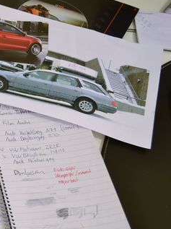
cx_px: -48
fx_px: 462
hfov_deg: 19.4
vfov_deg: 27.7
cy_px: 140
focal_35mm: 70
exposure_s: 1.3
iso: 100
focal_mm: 24
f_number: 4
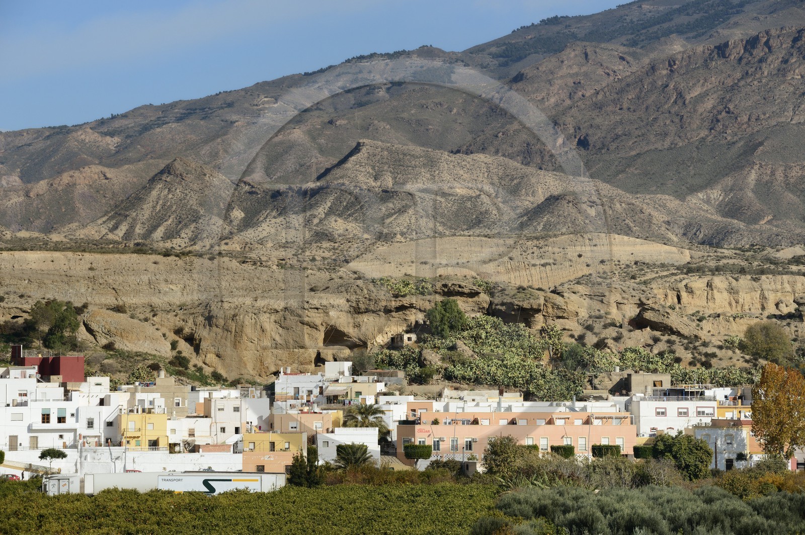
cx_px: 402
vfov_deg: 8.1
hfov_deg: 12.1
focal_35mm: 170
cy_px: 268
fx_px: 3798
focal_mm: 170
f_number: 13
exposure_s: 1/640
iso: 400
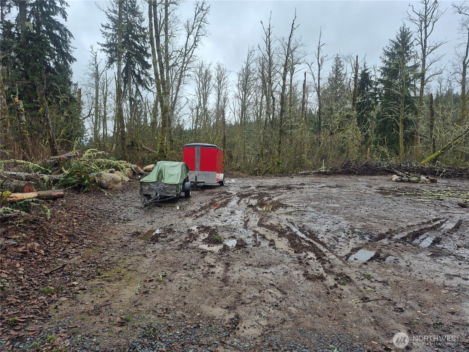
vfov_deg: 58.9
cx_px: 234
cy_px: 176
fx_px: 312
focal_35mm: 23
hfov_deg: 73.9
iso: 80
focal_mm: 5.4
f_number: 1.8
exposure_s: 1/180
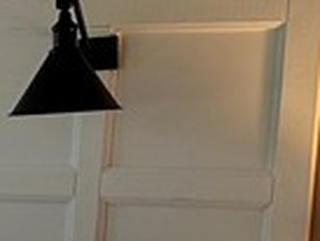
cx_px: -383
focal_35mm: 179
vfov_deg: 8.1
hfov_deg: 10.0
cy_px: 407
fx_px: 1656
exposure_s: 1/120
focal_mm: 6.86
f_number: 1.78
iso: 160
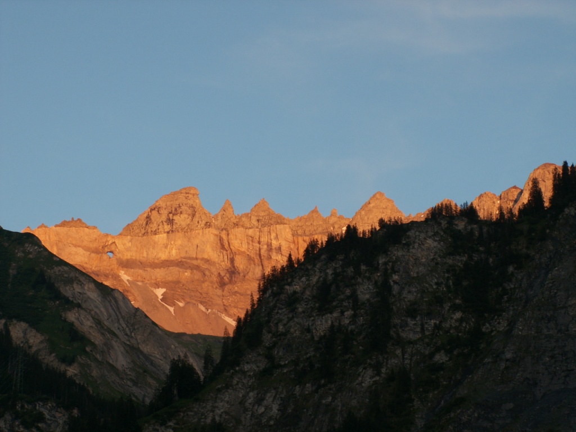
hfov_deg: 17.7
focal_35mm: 111
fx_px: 1847
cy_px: 216
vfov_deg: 13.3
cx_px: 288
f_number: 4.5
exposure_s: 1/30
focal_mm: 18.12
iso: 50
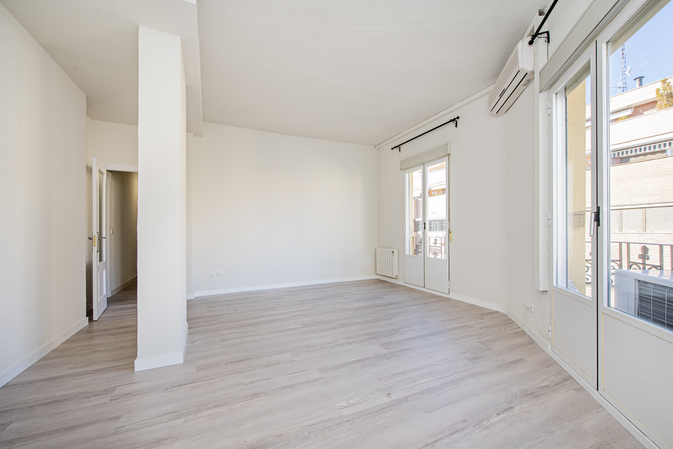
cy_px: 224
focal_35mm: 19
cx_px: 336
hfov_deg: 86.9
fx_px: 355
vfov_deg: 64.6
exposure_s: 1/20
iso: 100
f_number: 8
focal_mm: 19
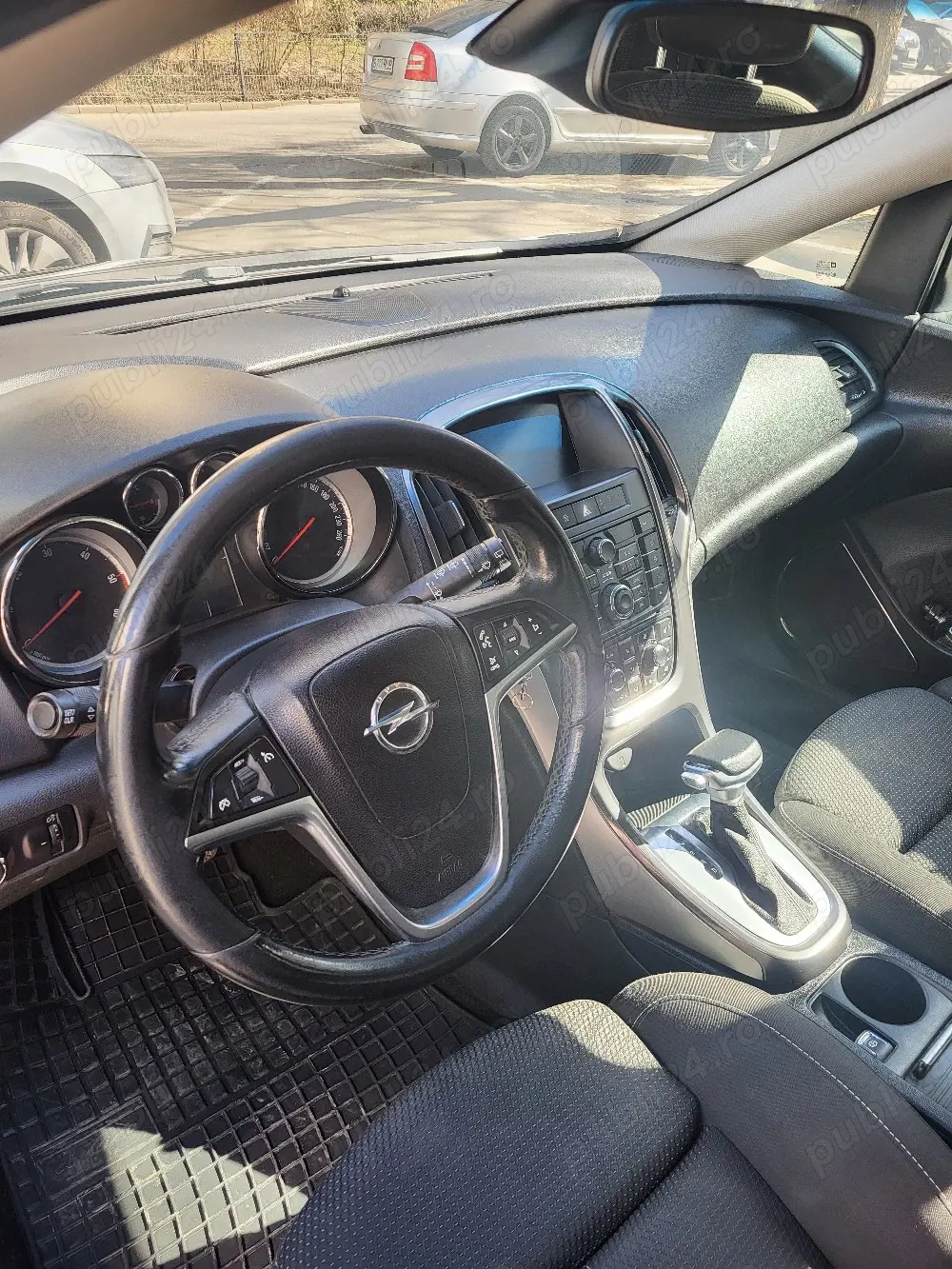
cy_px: 634
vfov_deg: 67.3
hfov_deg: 53.1
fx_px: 953
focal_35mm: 26
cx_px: 476
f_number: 1.8
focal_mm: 5.4
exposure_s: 1/109
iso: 40
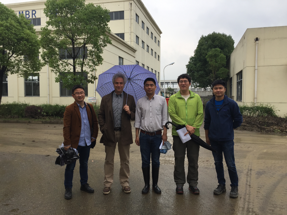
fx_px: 240
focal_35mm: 29
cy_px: 108
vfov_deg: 48.2
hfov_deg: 61.7
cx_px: 144
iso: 32
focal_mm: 4.15
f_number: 2.2
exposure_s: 1/573
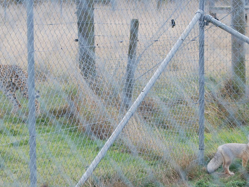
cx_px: 127
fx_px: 1360
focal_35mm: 189
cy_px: 65
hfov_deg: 10.5
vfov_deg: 7.9
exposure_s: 1/500
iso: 200
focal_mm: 70
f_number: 5.6
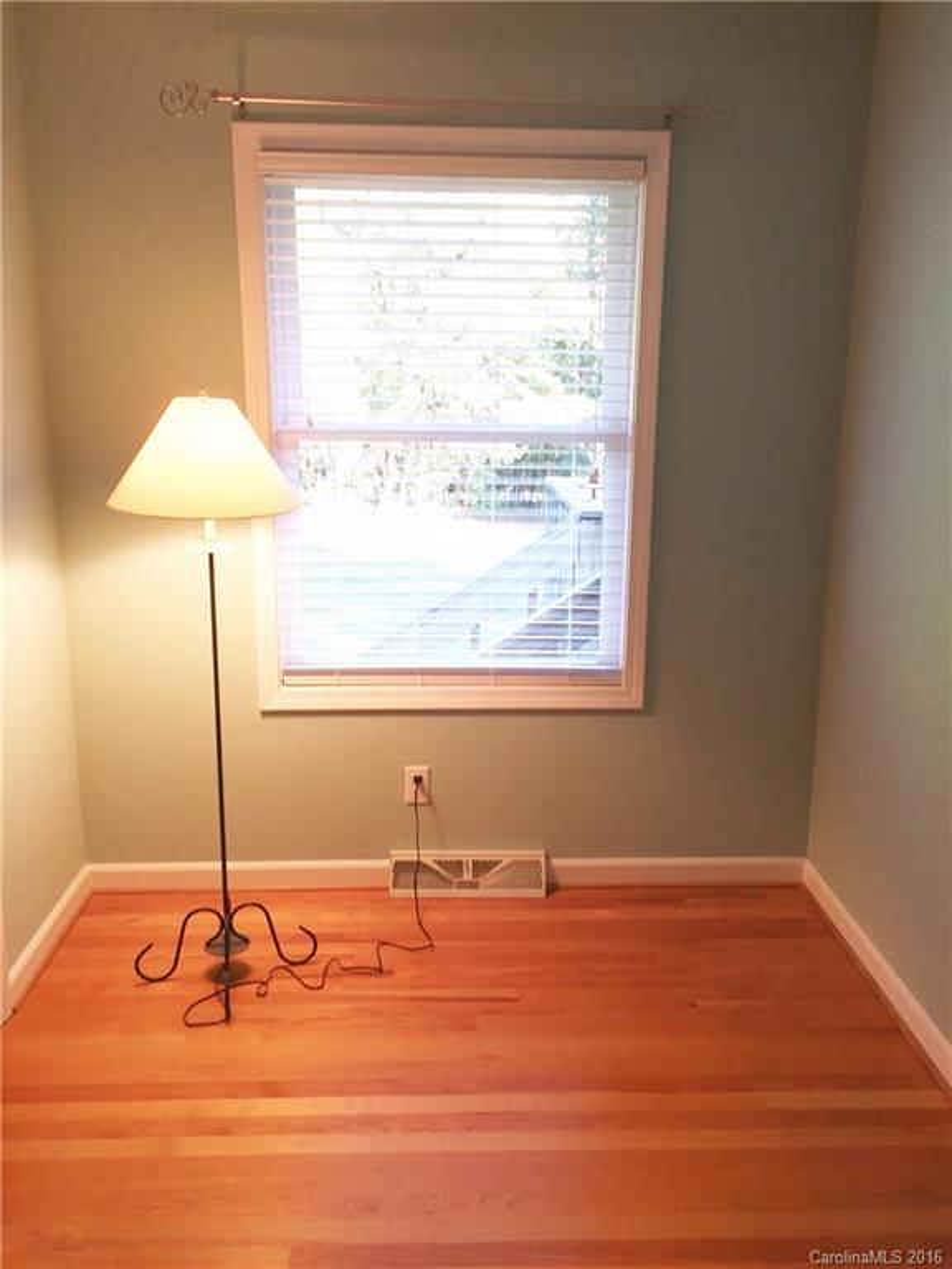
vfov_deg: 61.7
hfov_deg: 48.2
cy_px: 634
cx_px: 476
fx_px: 1063
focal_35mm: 29
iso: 40
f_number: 2.2
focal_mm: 4.15
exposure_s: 1/40
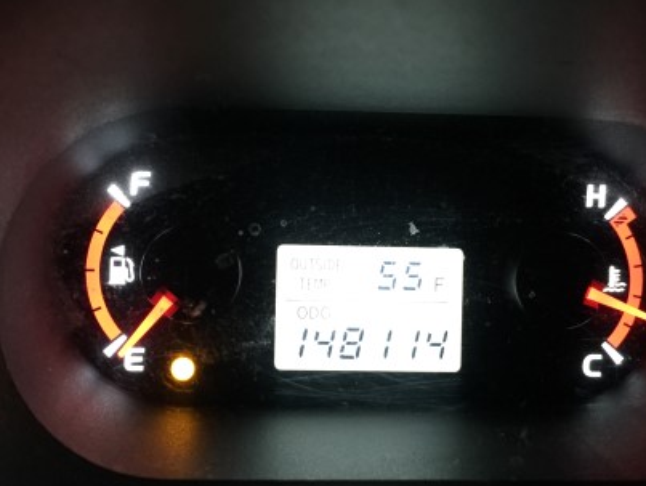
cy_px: 241
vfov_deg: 31.6
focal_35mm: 46
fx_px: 859
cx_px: 308
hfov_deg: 41.2
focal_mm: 4.15
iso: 250
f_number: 2.2
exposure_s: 1/17
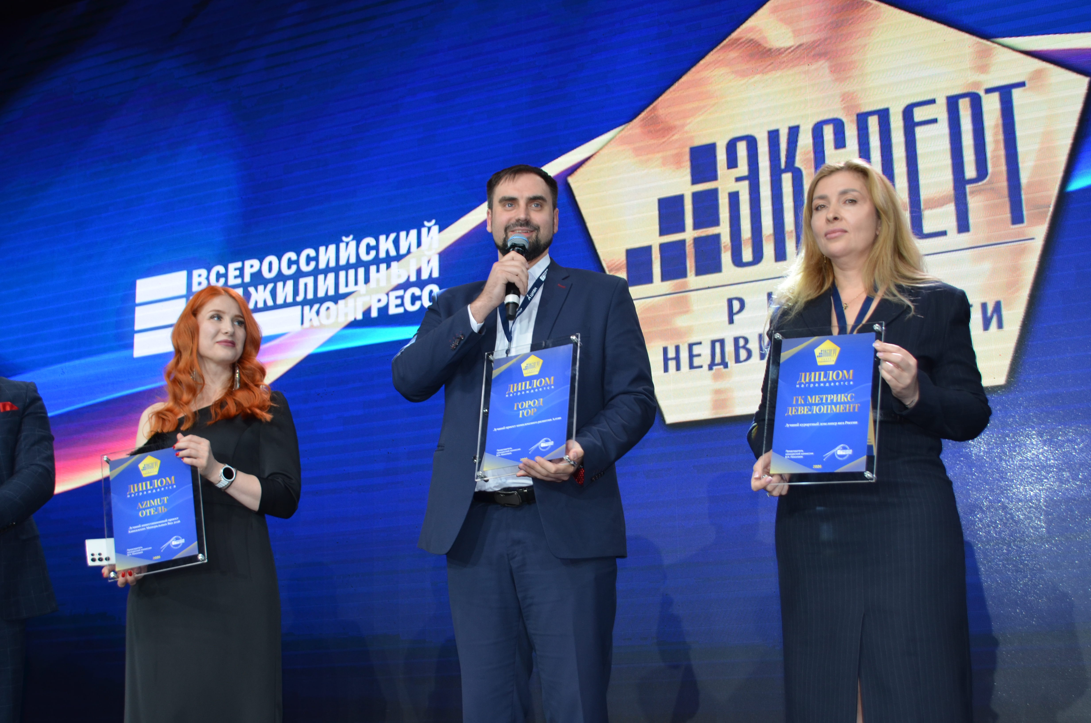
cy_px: 362
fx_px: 1542
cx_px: 546
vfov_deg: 26.4
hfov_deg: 39.0
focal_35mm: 51
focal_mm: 34
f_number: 5
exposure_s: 1/60
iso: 400
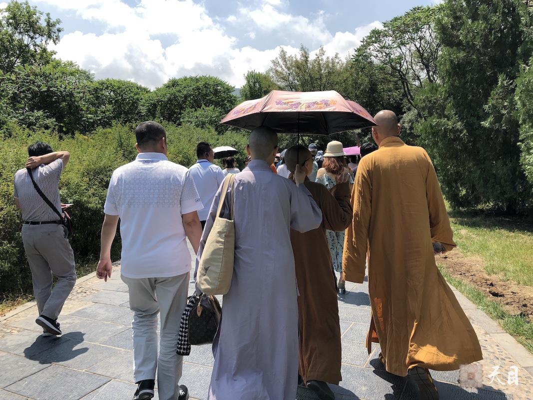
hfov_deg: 63.4
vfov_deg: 49.7
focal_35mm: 28
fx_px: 431
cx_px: 266
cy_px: 200
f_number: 1.8
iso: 20
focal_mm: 3.99
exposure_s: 1/1548
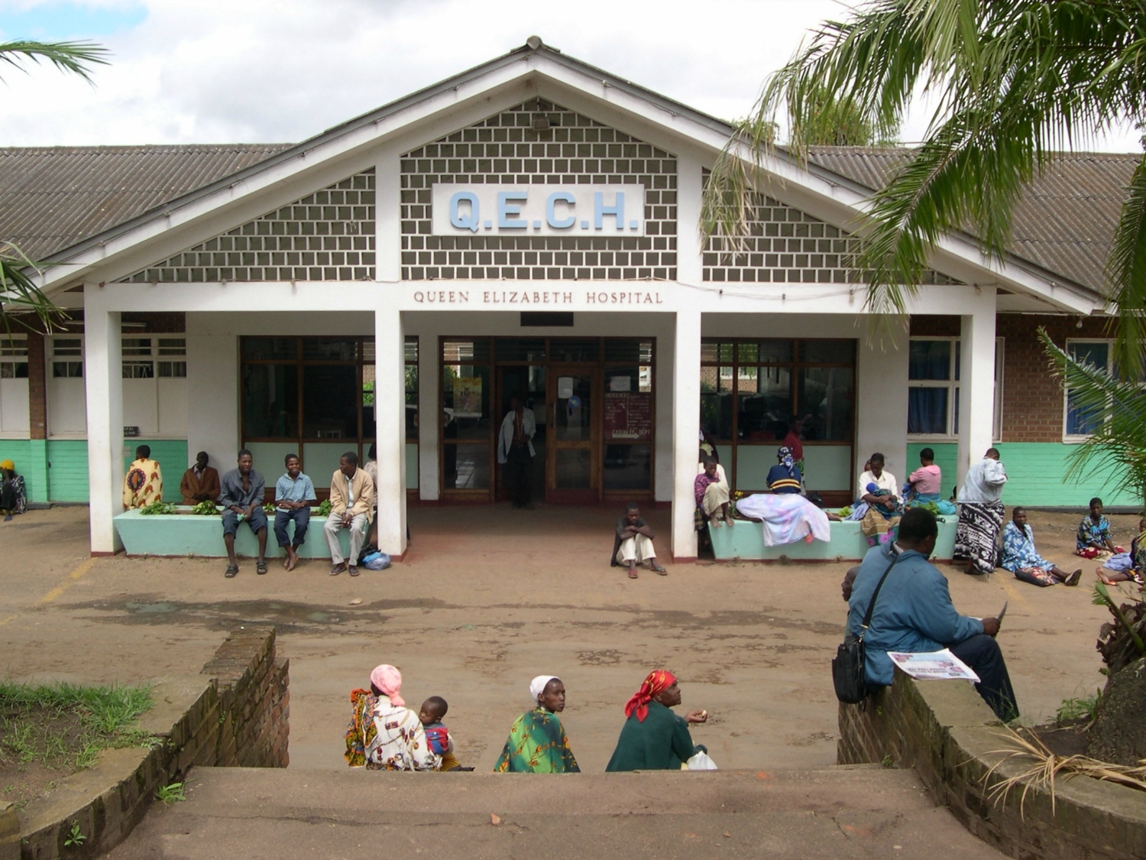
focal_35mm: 38
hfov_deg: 49.0
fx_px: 1258
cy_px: 430
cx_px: 573
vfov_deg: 37.7
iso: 100
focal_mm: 8
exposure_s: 1/97.3
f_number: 7.6
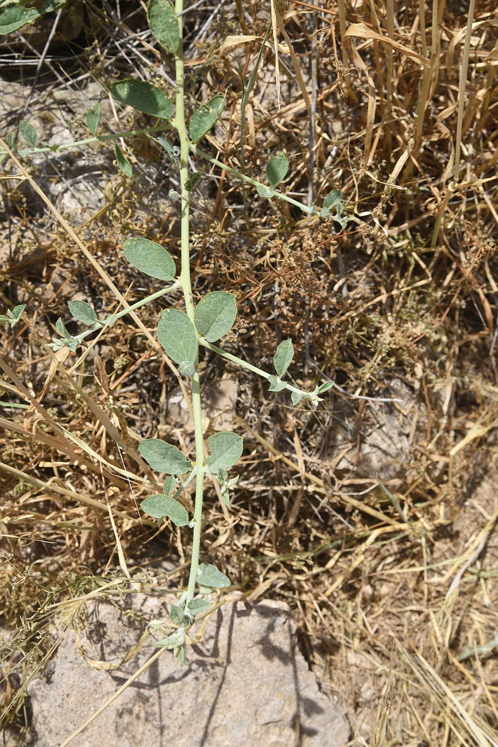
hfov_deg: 27.0
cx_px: 249
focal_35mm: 50
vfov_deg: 39.6
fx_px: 1037
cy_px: 374
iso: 160
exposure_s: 1/125
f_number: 14
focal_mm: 50
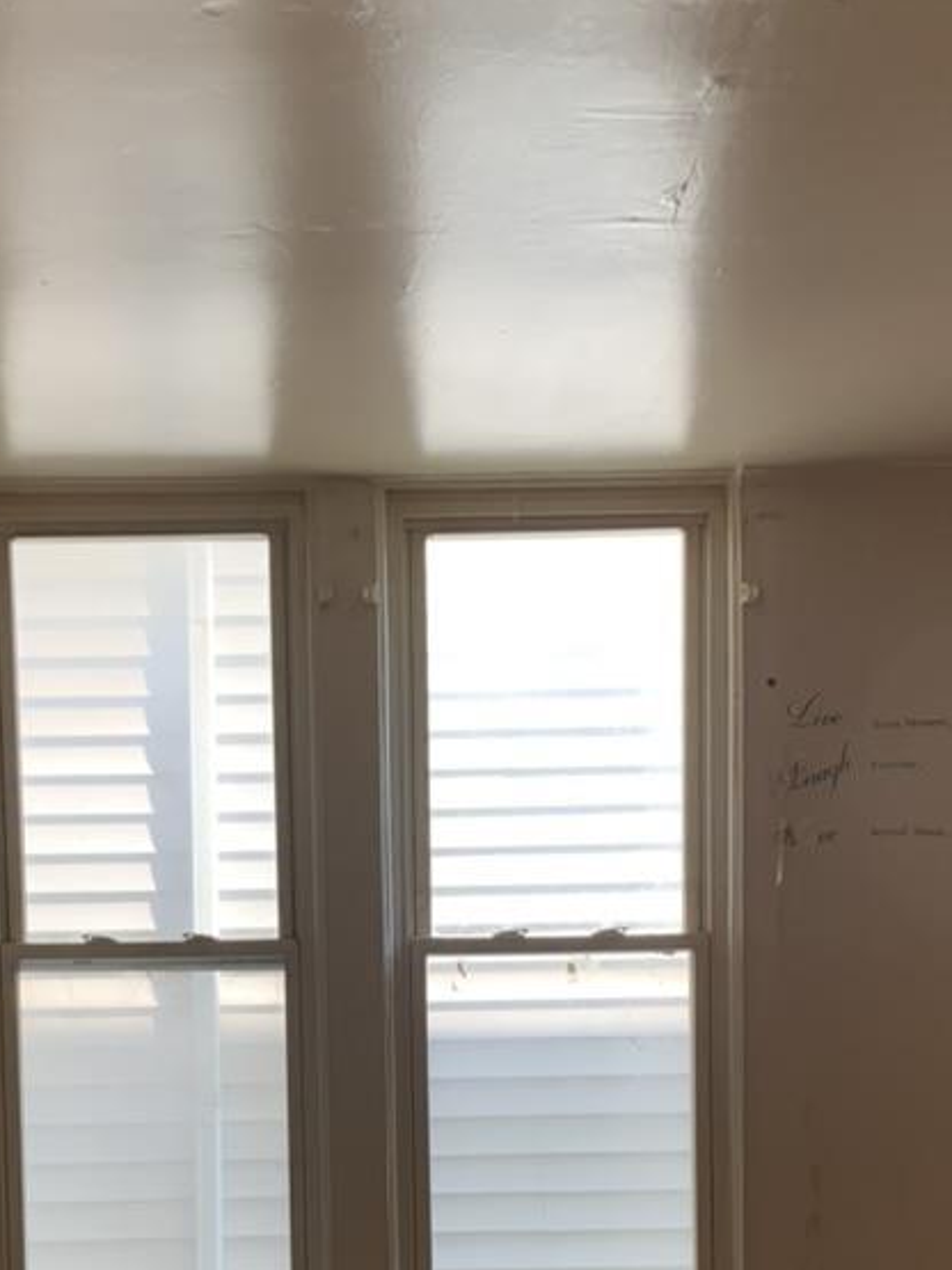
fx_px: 1761
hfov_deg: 30.2
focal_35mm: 48
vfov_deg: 38.2
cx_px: 403
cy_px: 1018
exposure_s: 1/121
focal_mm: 4.25
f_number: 1.8
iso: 64
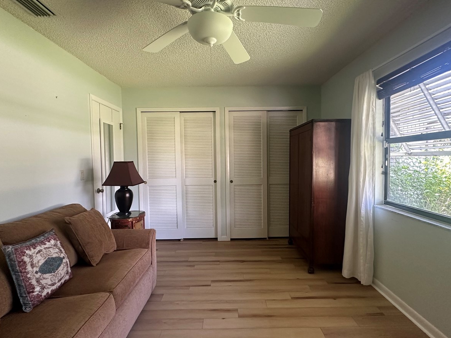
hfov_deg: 84.7
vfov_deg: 68.7
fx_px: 248
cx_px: 230
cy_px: 171
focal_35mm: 19
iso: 320
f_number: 2.2
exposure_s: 1/98
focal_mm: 2.22
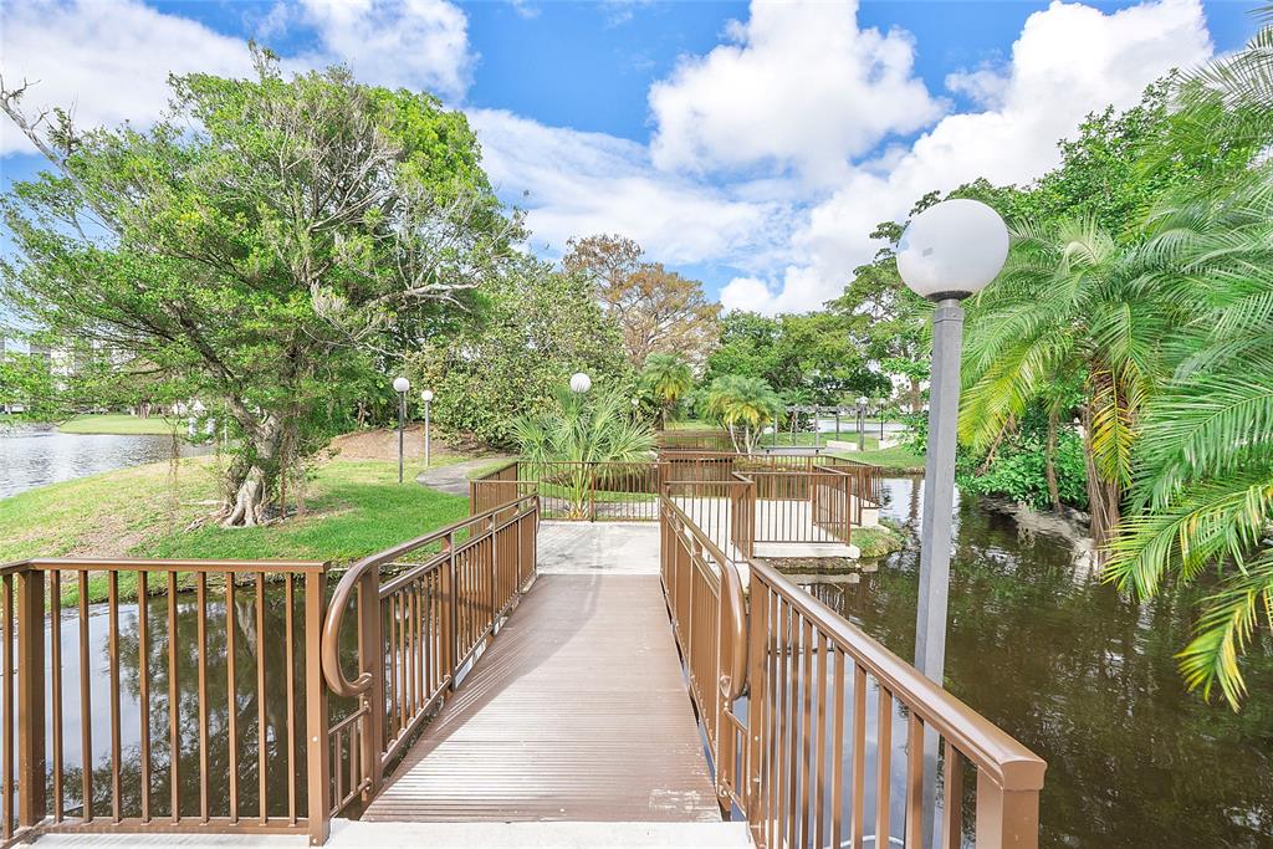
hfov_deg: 100.4
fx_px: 530
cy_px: 424
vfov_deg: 77.3
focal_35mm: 15
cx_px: 636
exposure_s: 1/60
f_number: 10
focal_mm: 10
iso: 200
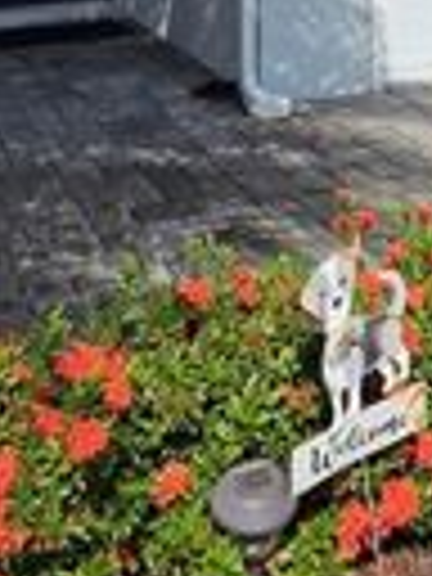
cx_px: 313
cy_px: -256
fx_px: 899
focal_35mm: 54
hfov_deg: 26.8
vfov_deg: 26.9
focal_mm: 2.2
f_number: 2.2
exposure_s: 1/2216
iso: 50
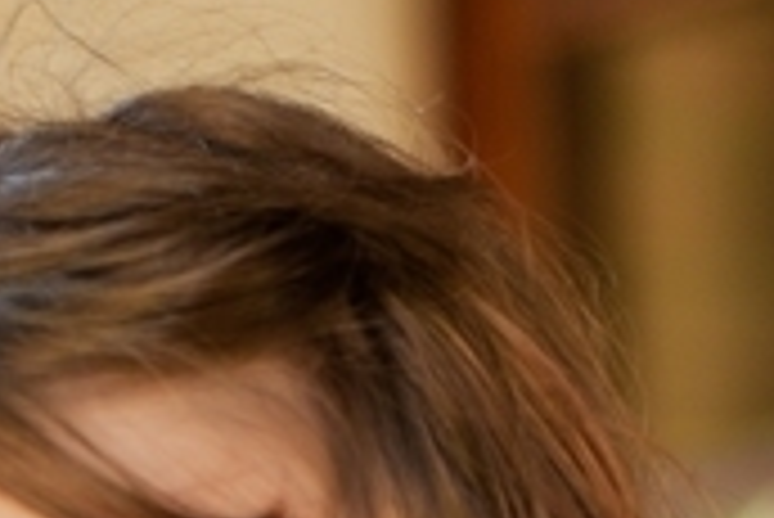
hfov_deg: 5.9
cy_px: 1525
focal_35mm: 348
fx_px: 7488
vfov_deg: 3.8
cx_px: -54
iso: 100
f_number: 2.8
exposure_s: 1/160
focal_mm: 50
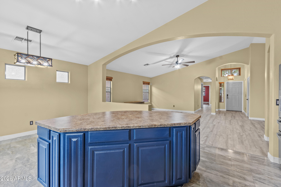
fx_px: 117
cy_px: 94
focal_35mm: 15
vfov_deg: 77.3
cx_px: 140
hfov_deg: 100.4
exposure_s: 2.5
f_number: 8
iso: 100
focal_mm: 10
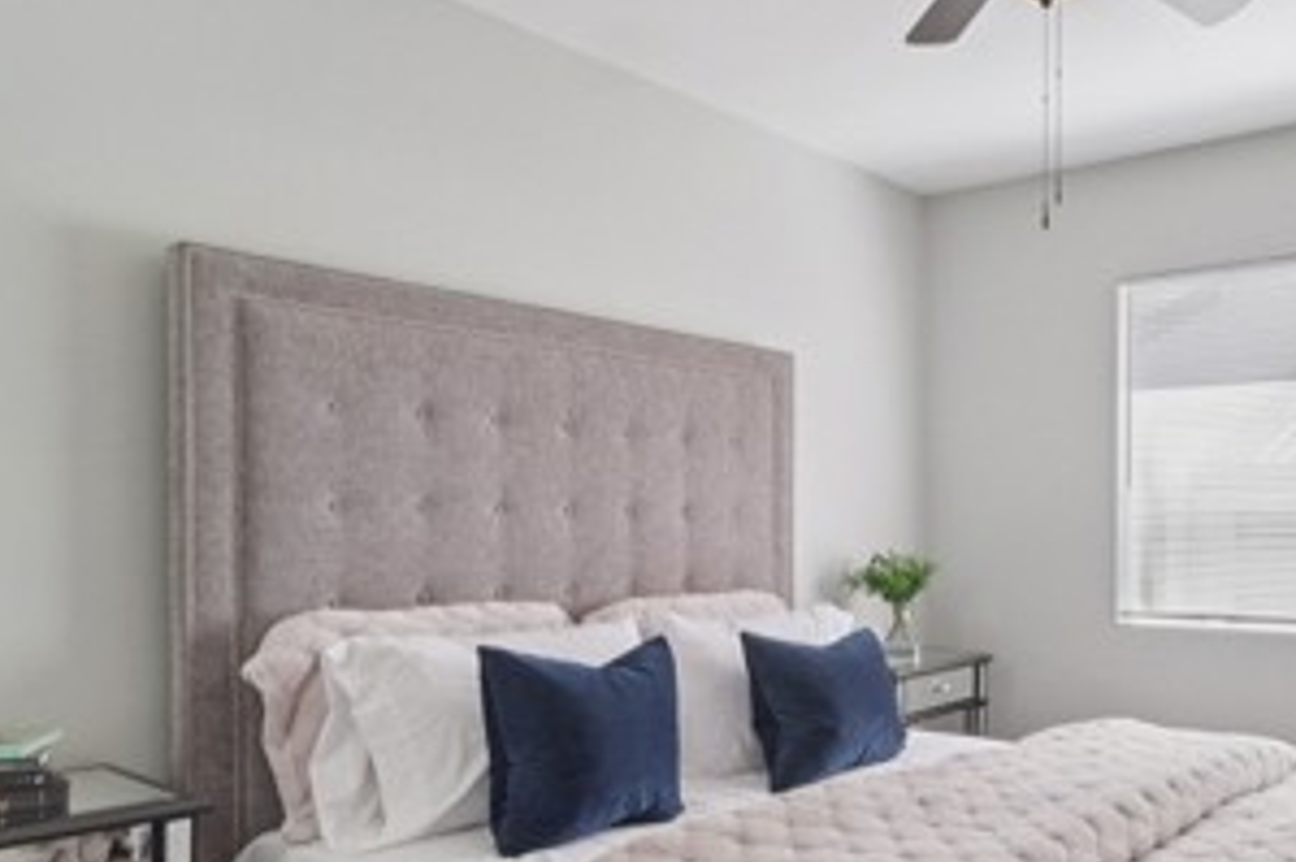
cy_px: 528
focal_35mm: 30
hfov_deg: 58.3
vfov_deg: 43.3
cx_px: 993
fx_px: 1079
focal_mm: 9
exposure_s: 1/13
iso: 160
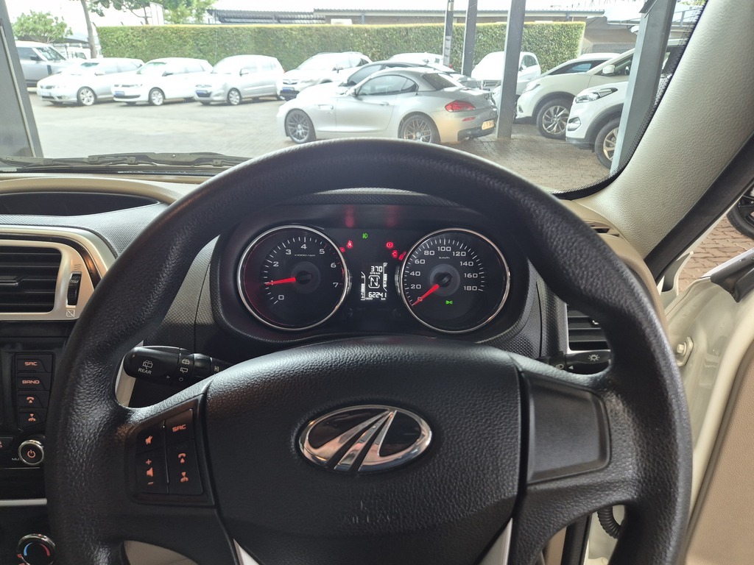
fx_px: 501
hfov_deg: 73.9
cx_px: 377
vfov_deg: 58.9
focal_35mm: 23
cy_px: 282
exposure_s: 1/100
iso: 250
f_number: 1.8
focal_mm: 5.4
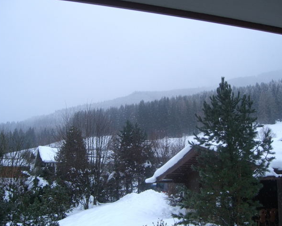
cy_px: 113
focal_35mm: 40
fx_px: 334
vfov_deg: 37.4
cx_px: 146
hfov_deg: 45.8
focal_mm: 7.9
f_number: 2.8
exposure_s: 1/80
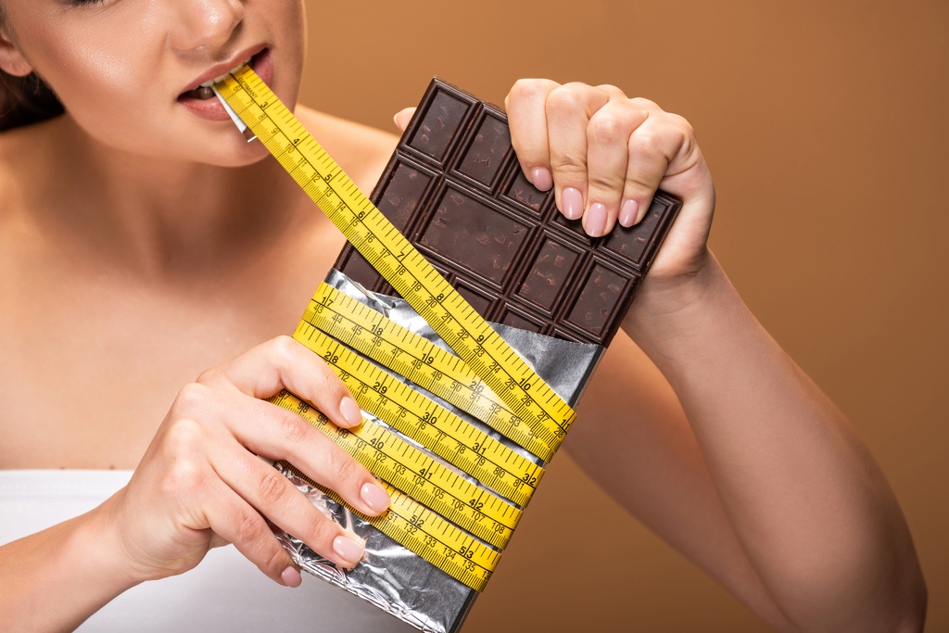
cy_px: 316
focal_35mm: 105
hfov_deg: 19.5
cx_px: 474
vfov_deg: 13.0
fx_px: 2768
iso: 100
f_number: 6.3
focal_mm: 105
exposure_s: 1/200
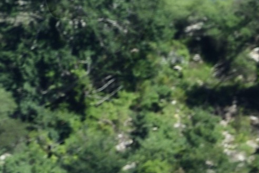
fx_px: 4676
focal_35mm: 650
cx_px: -51
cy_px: -66
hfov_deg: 3.2
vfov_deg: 2.1
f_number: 6.3
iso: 200
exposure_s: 1/640
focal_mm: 200
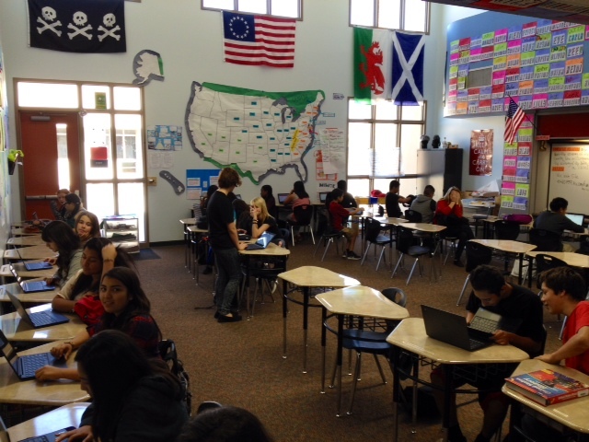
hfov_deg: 52.6
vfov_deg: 40.7
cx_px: 294
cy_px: 221
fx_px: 596
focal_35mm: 35
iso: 50
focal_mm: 4.28
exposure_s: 1/24
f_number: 2.4
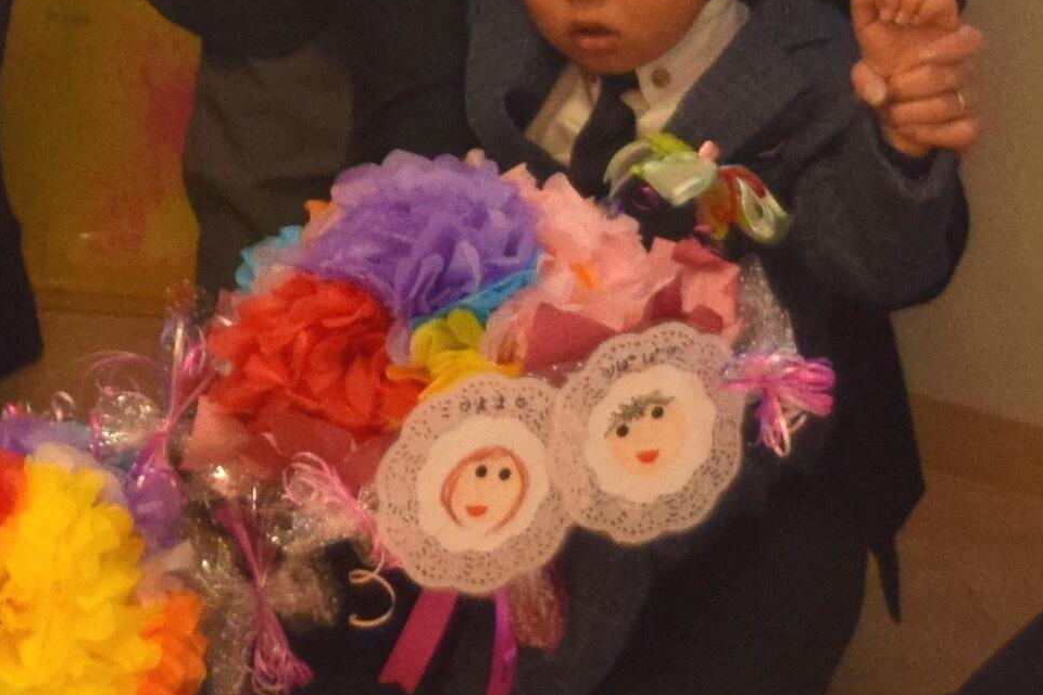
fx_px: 7333
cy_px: -516
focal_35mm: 253
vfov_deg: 5.4
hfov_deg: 8.0
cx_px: -515
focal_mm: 27
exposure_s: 1/1000
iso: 800
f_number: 4
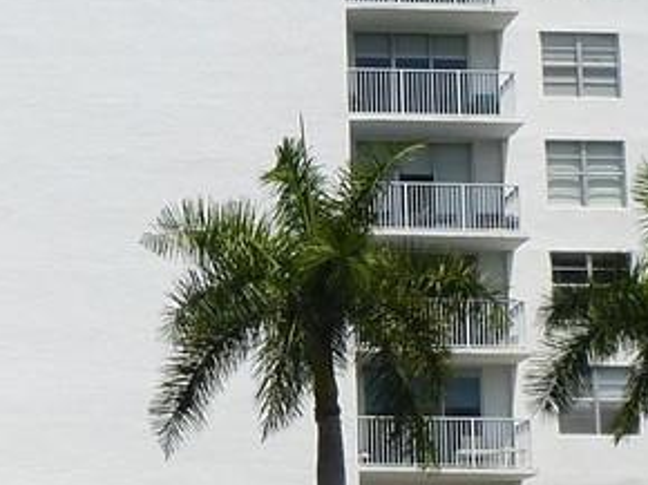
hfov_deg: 14.1
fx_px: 2581
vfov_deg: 10.6
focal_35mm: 138
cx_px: -18
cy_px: 2
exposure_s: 1/400
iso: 100
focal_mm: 4.5
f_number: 9
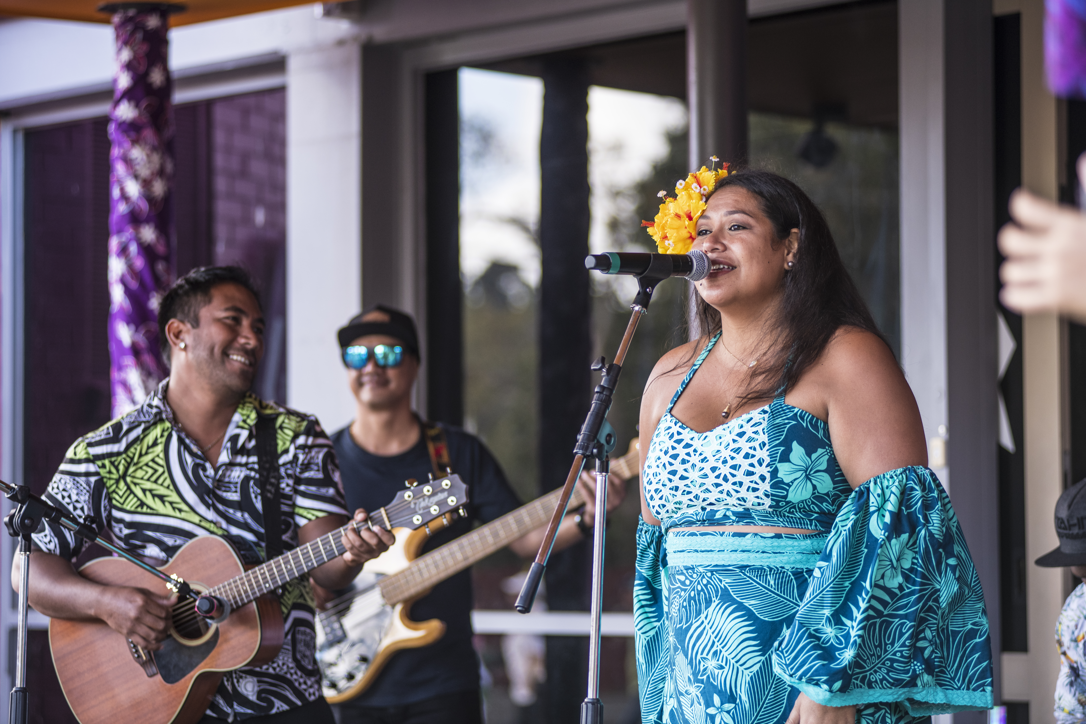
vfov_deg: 12.2
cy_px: 362
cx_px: 543
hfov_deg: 18.3
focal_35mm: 112
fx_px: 3378
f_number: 2.8
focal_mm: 112
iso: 400
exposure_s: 1/200
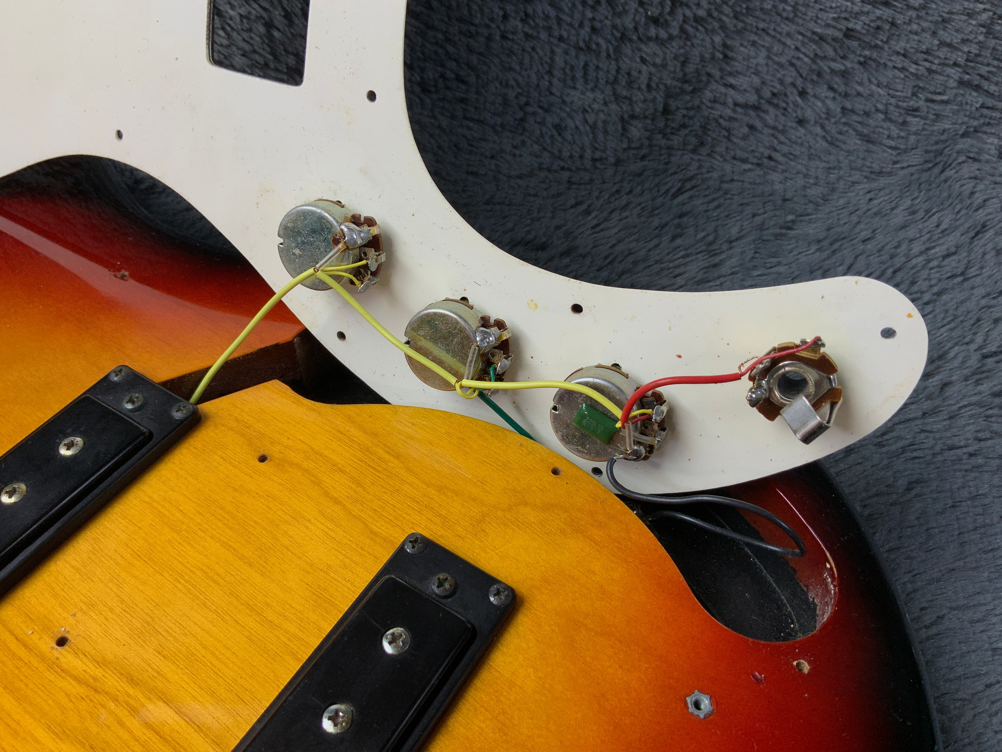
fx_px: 839
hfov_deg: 61.7
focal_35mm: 29
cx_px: 501
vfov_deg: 48.2
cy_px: 376
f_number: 1.8
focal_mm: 3
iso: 40
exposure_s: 1/120
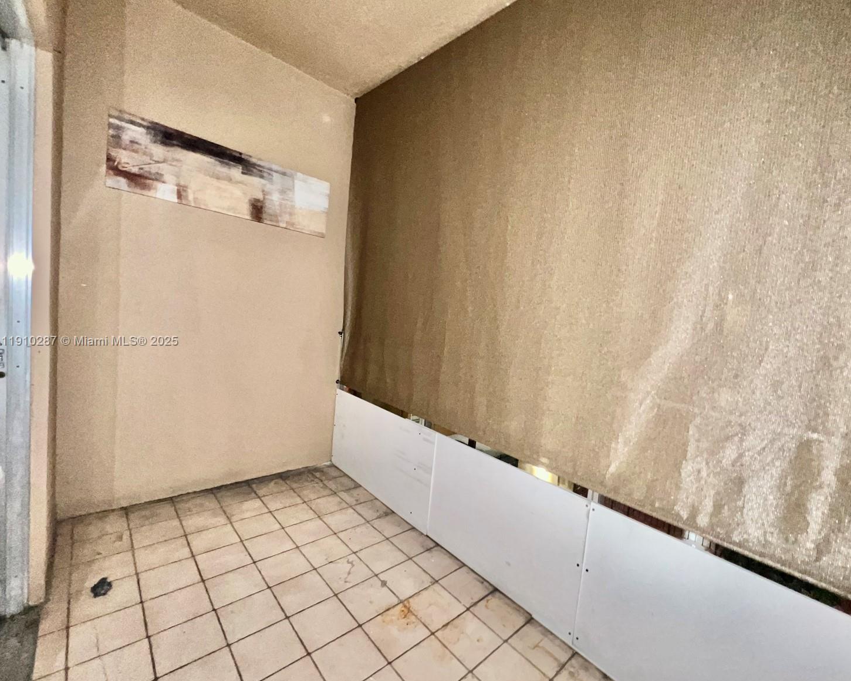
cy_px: 342
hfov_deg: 100.5
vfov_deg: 88.0
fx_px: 353
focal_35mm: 14
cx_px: 460
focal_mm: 1.57
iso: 320
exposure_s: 1/16
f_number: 1.8
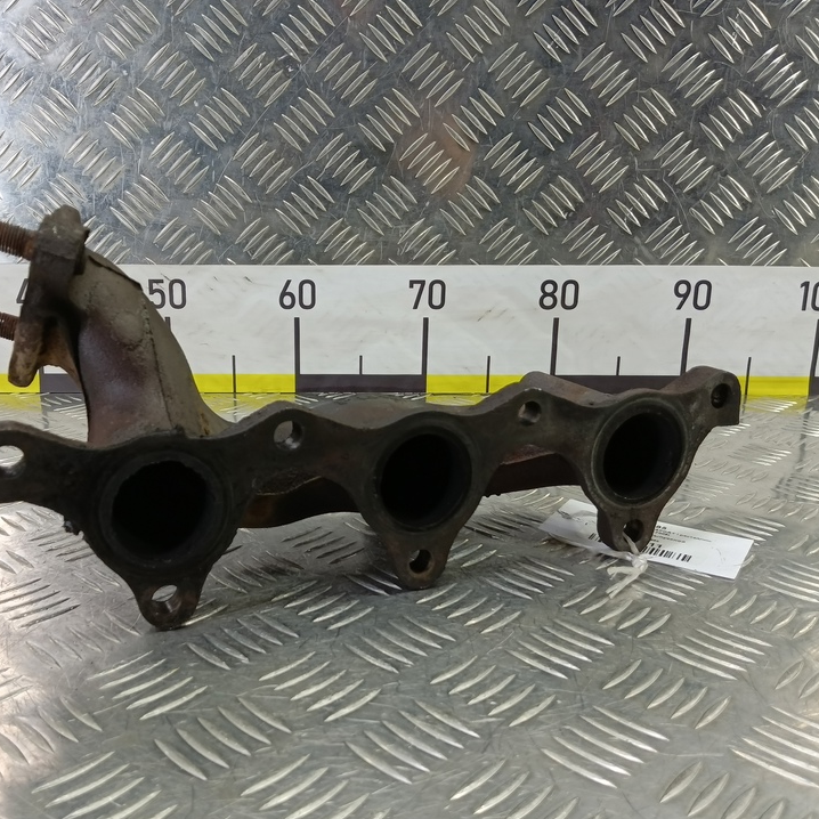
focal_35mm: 29
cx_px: 332
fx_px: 776
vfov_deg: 55.6
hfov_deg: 55.3
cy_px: 413
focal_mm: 4.11
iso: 153
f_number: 1.6
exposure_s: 1/50
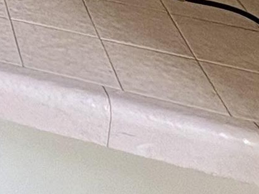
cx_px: -447
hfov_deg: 12.3
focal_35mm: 104
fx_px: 778
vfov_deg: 10.2
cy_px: -392
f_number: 2.2
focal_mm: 2.22
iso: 100
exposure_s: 1/99
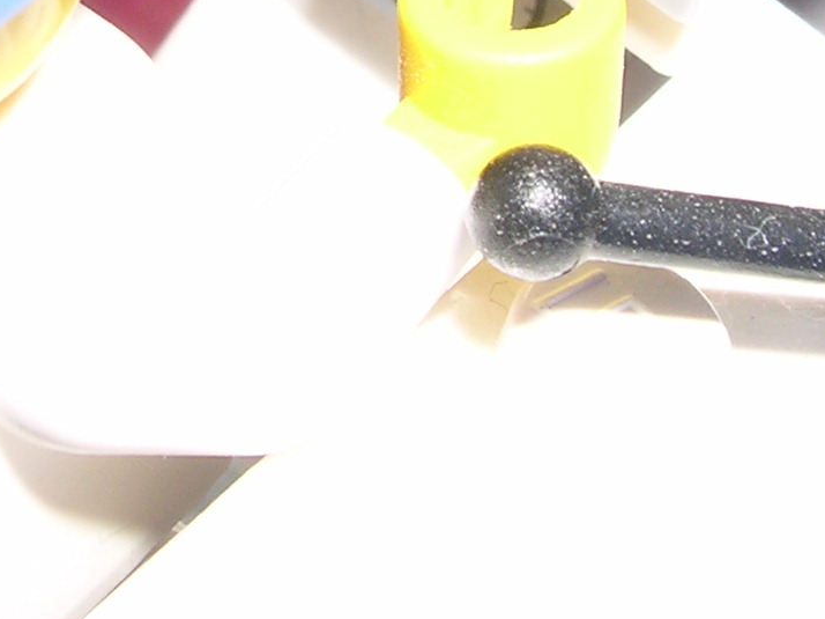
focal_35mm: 109
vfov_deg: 13.0
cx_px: 151
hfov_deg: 17.9
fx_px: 2597
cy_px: -227
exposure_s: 1/60.1
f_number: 5.6
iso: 100
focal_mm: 5.8
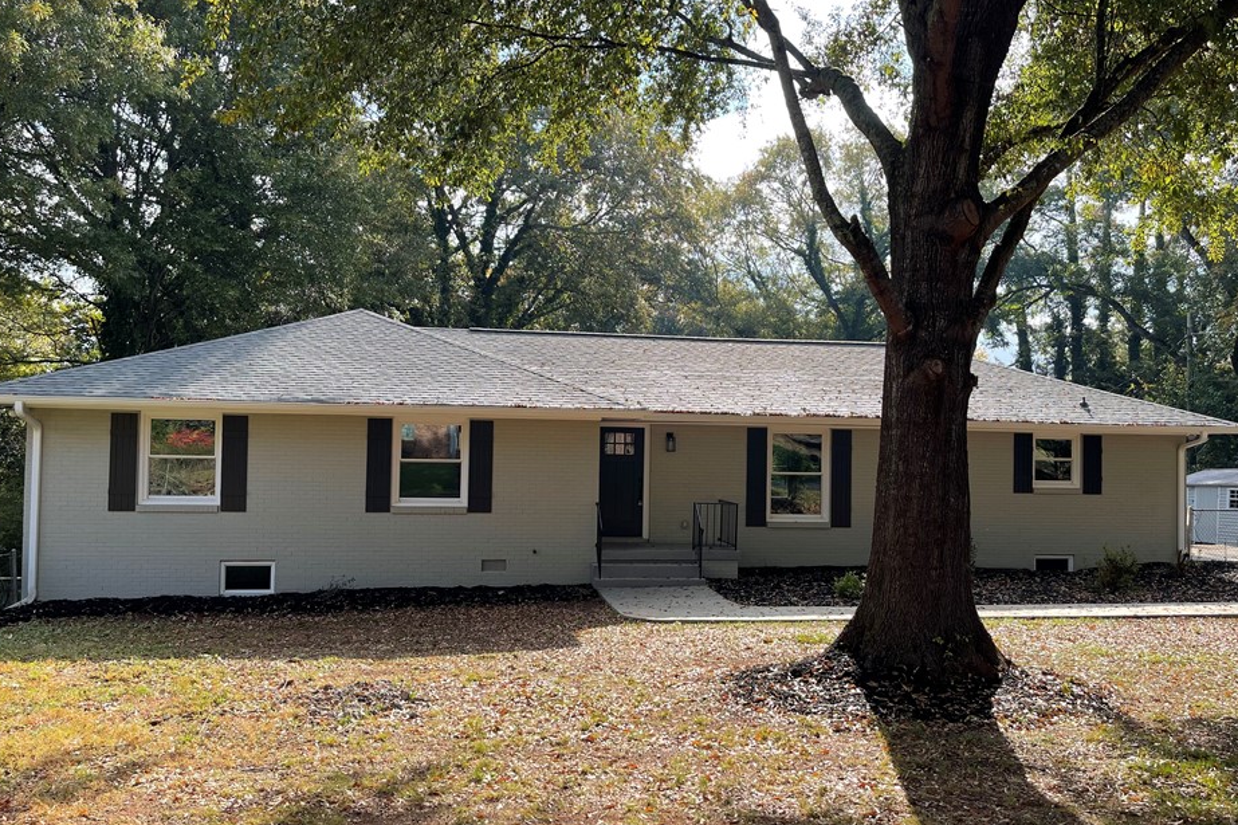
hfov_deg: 61.9
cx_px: 645
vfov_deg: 43.6
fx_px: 1031
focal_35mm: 30
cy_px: 419
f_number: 1.6
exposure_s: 1/1252
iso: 32
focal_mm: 5.1
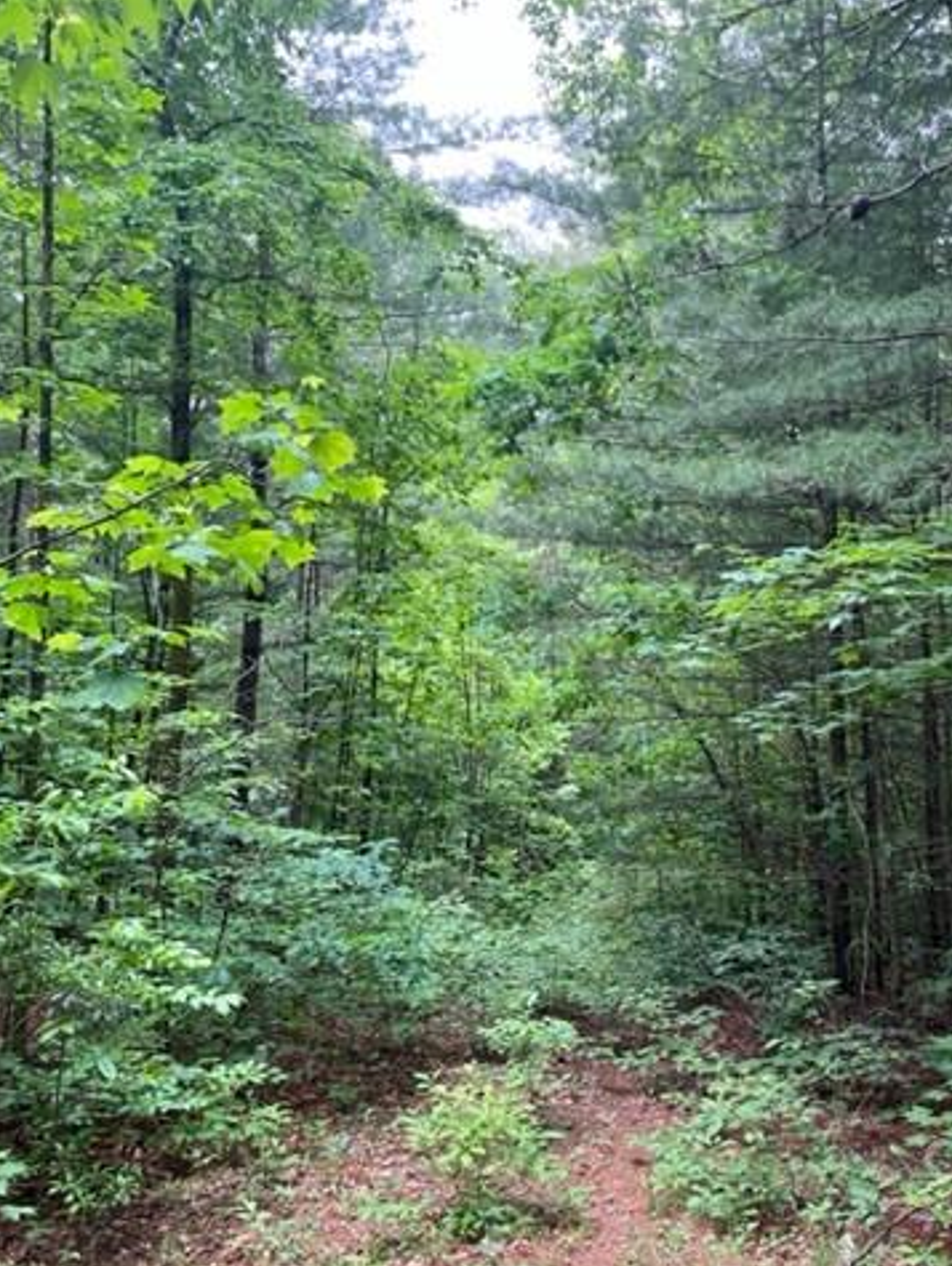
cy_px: 634
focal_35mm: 35
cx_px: 571
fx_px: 1282
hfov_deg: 40.6
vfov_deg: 52.6
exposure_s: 1/139
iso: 64
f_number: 1.5
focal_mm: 5.7
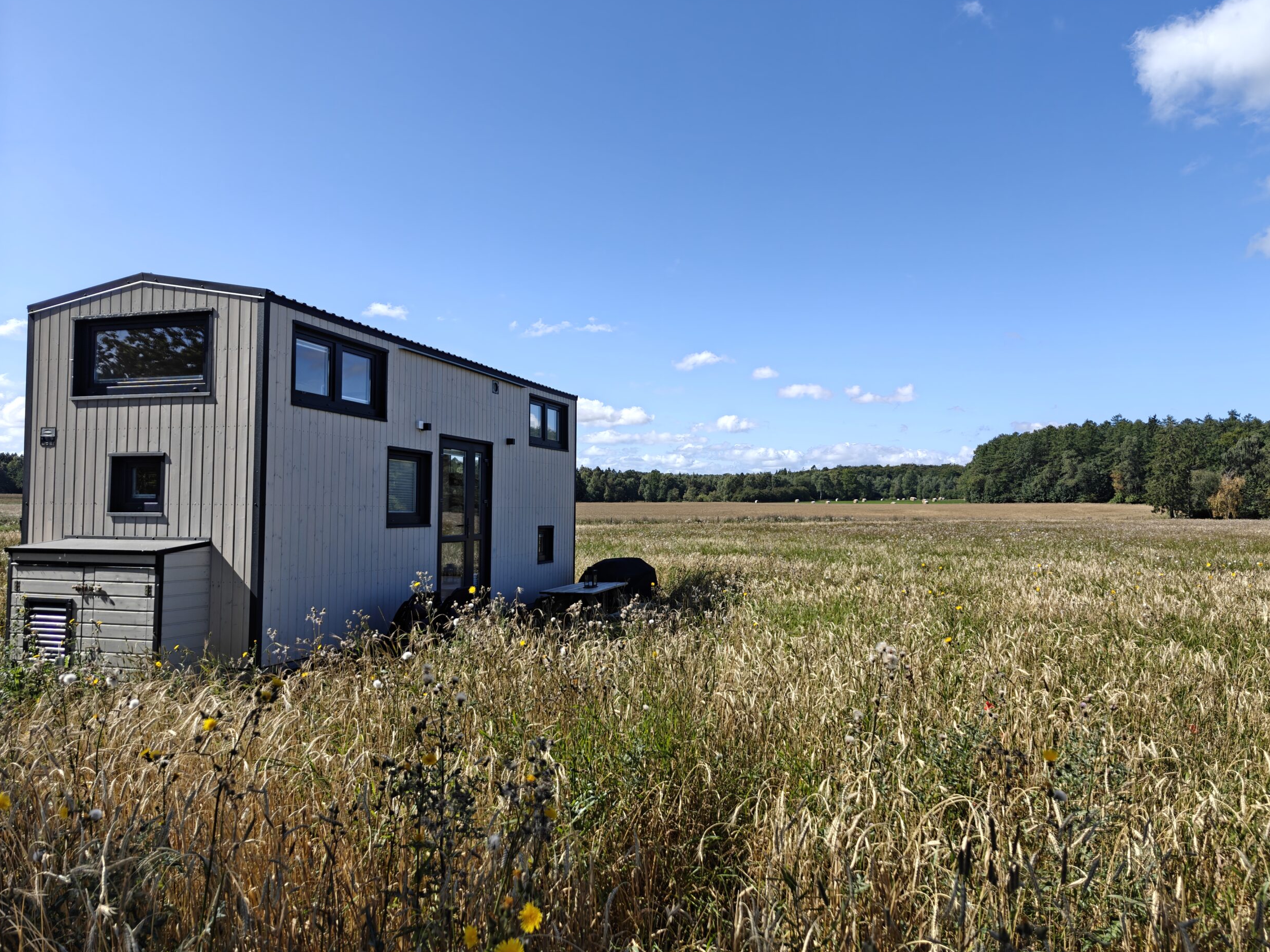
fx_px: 881
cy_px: 473
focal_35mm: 24
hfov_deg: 71.6
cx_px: 660
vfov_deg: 56.8
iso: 50
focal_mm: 6.06
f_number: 1.6
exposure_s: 1/1698
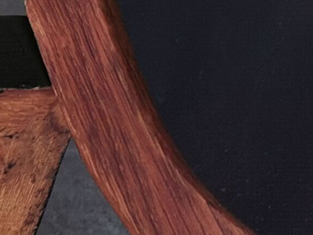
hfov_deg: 8.7
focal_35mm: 190
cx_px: -612
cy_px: 270
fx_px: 1718
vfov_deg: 7.8
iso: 50
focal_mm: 5.56
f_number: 1.6
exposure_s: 1/222
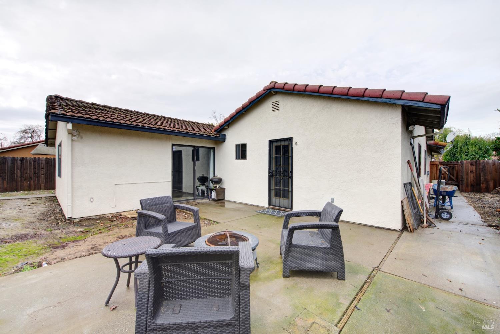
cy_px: 167
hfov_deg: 104.2
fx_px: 195
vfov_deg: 81.3
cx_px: 250
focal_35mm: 14
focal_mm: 14
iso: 100
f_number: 14
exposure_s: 1/50
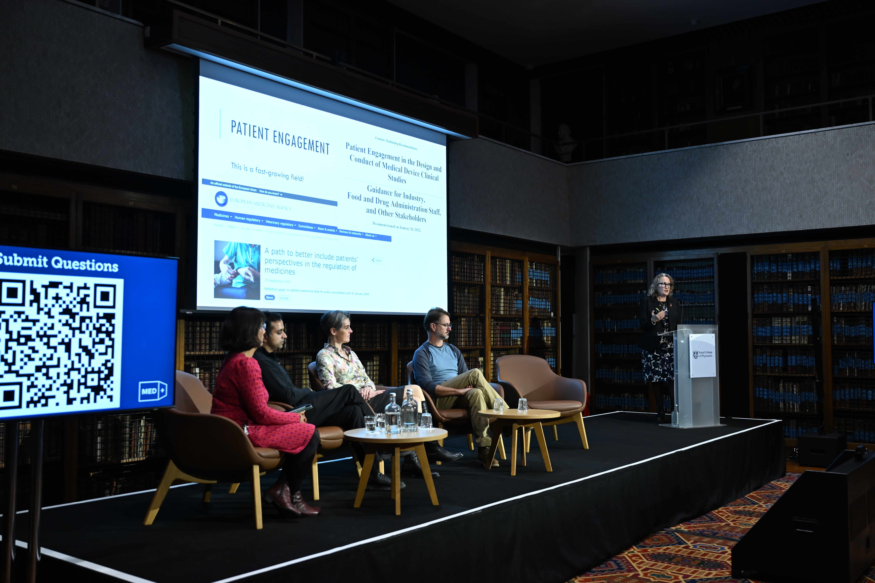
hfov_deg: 55.8
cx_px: 438
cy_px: 292
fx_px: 826
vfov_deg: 38.9
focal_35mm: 34
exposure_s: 1/125
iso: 1600
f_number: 3.5
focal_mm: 34
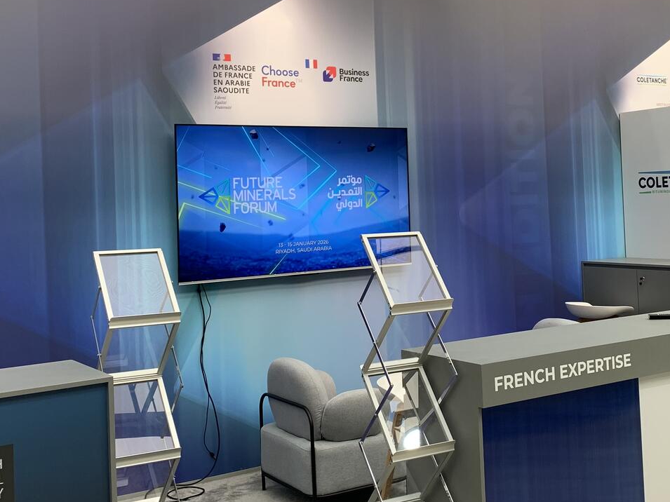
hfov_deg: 38.6
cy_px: 171
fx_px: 948
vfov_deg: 29.5
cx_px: 429
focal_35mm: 49
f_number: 1.8
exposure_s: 1/120
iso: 40
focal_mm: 4.25
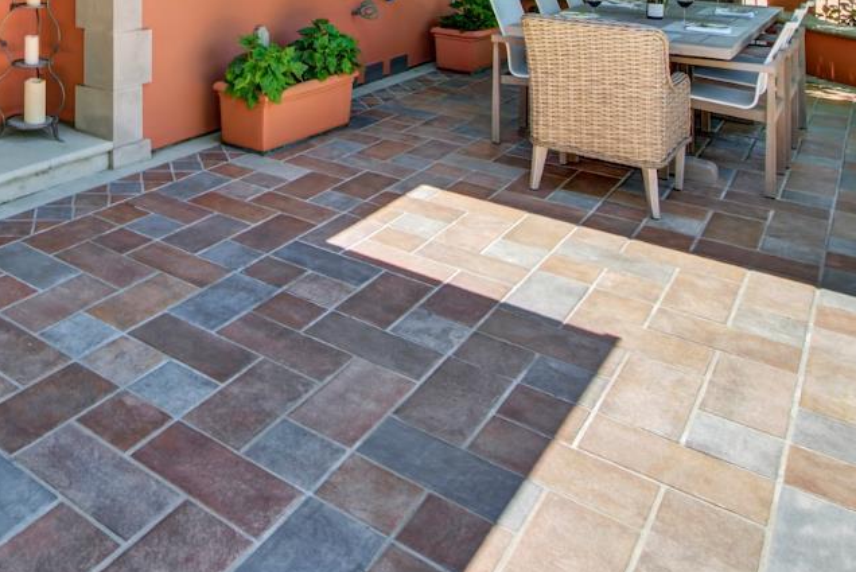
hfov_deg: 52.6
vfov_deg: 33.8
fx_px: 785
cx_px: 143
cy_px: -82
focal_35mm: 33
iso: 100
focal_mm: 14
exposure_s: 1/15
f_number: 14
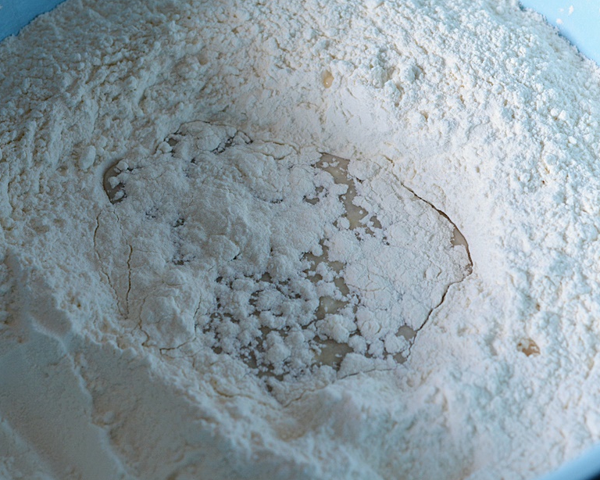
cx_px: 315
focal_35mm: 110
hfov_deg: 17.5
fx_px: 1953
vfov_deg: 14.0
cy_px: 222
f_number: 5.6
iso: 640
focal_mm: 60
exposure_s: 1/125
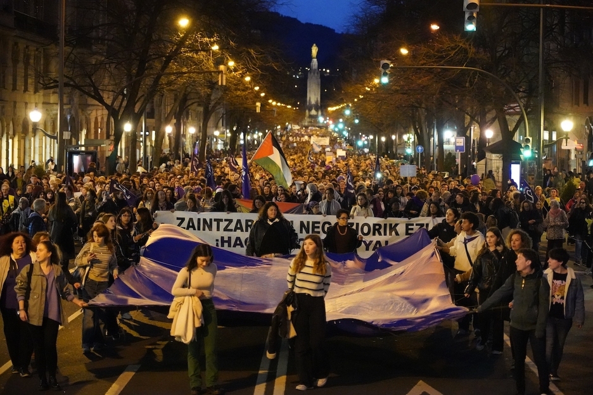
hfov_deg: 19.5
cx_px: 296
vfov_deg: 13.0
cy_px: 198
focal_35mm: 105
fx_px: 1729
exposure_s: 1/250
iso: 25600
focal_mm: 105
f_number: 4
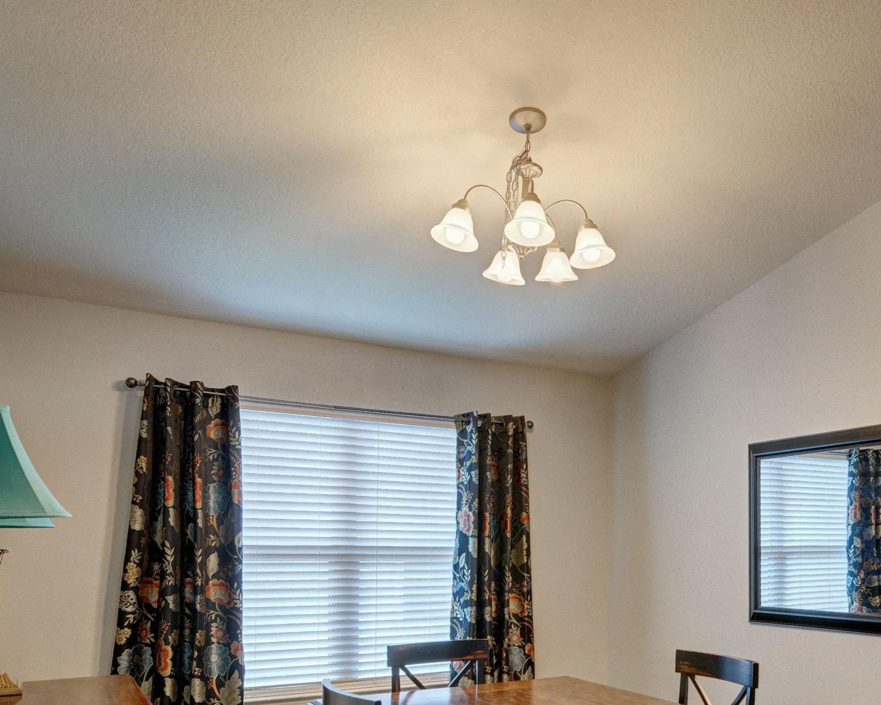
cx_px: 627
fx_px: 782
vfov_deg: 46.6
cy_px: 534
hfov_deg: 56.7
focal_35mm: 30
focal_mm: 11
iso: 400
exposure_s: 1/60
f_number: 7.1
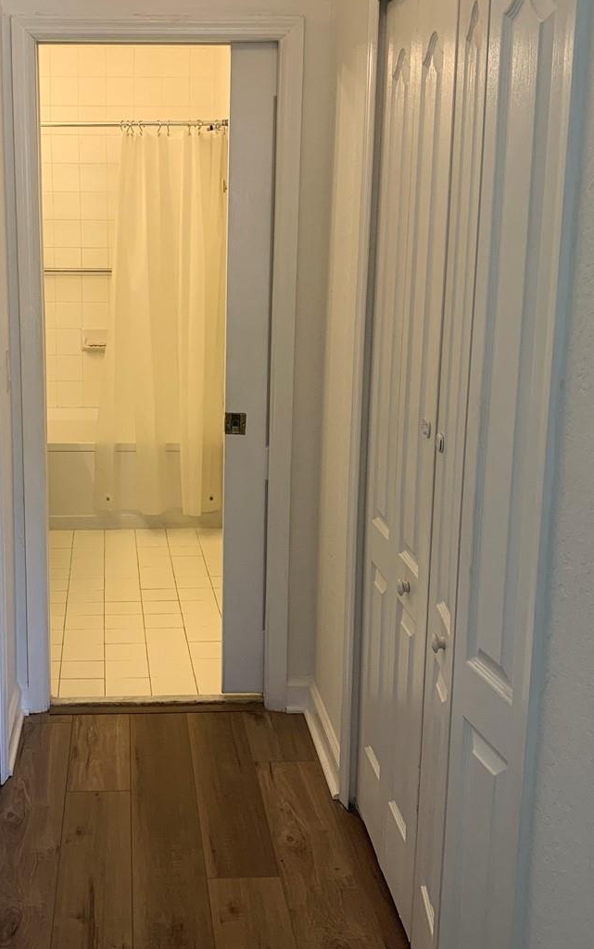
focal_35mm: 43
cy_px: 441
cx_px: 181
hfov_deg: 29.6
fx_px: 1113
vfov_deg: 46.2
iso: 80
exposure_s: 1/60
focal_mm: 4.25
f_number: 1.8
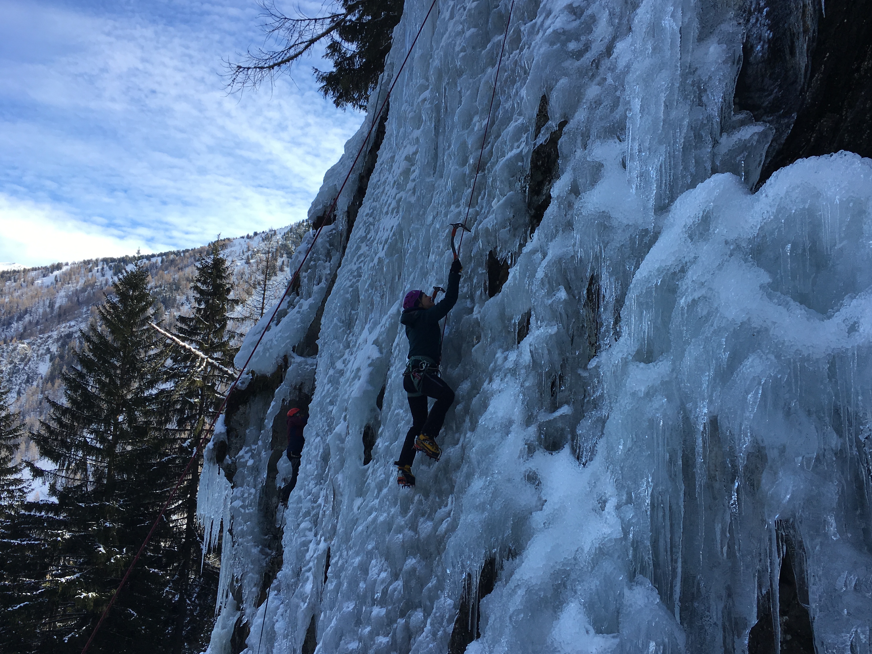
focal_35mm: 32
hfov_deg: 56.7
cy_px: 318
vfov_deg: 44.2
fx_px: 806
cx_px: 473
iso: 25
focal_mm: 4.15
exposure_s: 1/668
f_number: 2.2
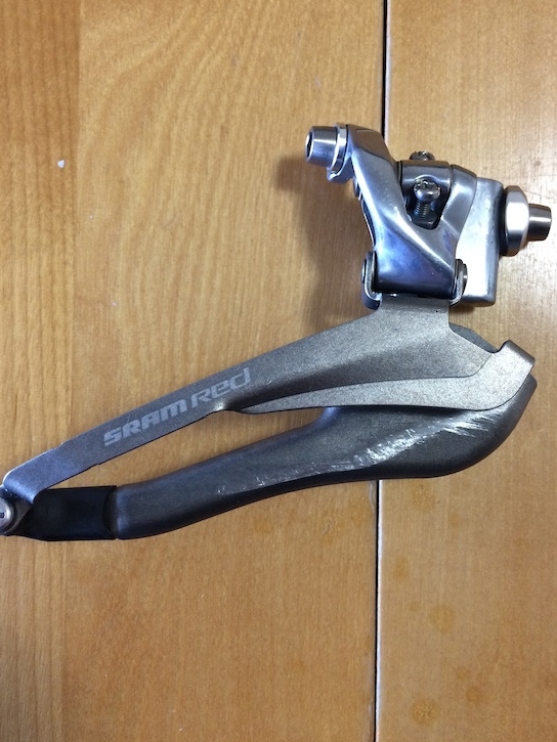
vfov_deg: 56.7
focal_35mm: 32
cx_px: 281
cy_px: 338
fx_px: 686
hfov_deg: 44.2
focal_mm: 4.15
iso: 160
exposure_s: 1/30
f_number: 2.2
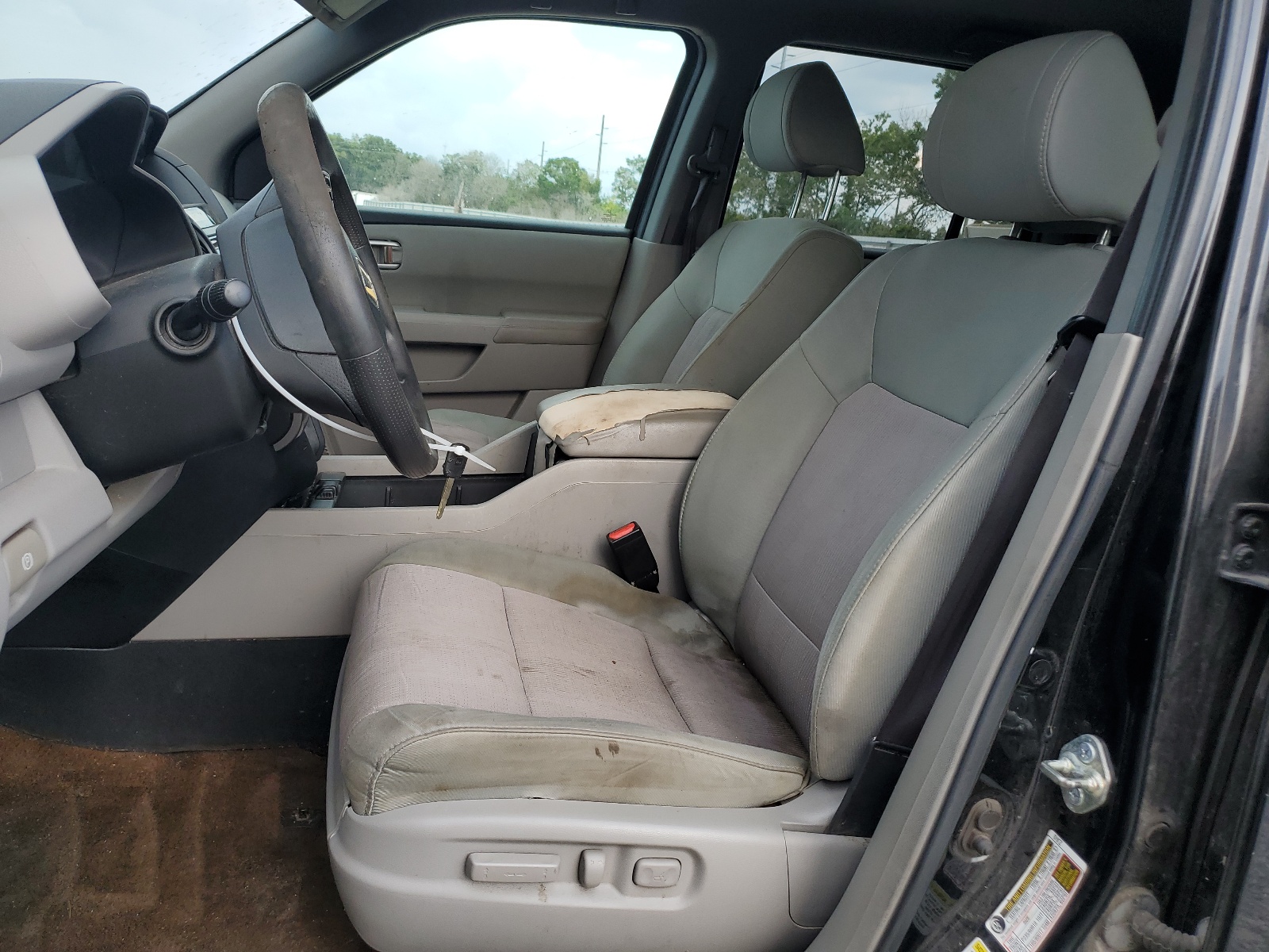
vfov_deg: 53.1
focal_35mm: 26
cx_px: 634
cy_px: 476
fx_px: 953
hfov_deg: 67.3
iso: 50
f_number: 1.5
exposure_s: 1/500
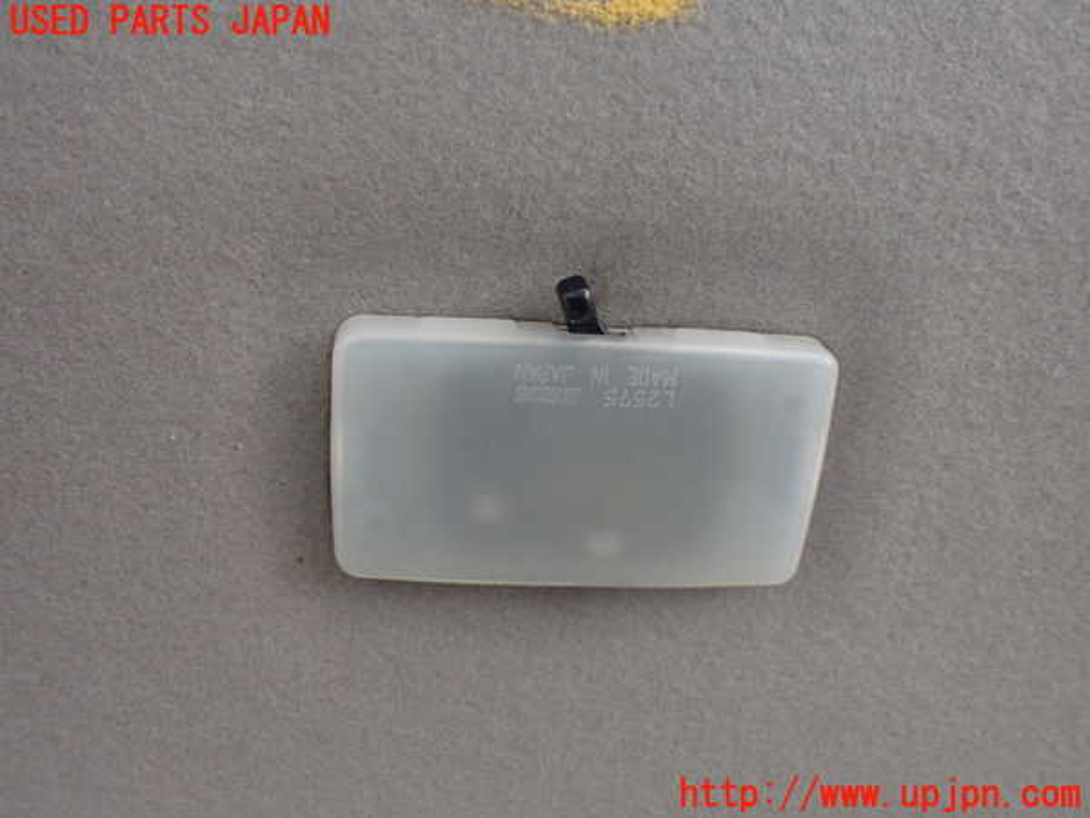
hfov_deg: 60.0
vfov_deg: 46.8
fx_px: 945
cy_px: 409
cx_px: 545
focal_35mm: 30
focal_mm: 5.4
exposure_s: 1/40
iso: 800
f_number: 2.3
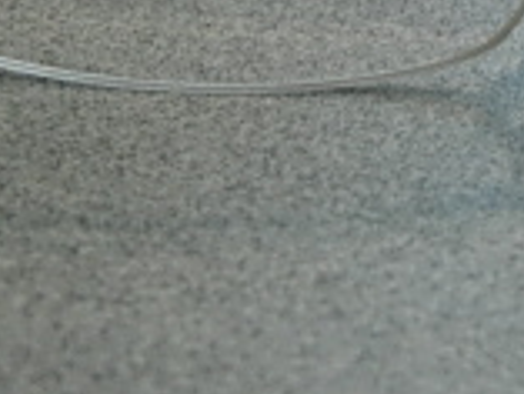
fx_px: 2348
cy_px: 77
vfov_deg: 9.6
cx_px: 647
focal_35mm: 155
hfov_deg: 12.4
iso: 64
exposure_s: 1/80.6
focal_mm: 7.8
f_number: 2.8
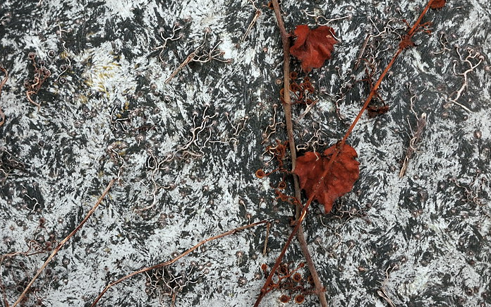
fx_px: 642
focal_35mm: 48
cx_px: 229
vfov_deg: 26.8
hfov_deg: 41.8
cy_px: 132
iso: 200
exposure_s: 1/80
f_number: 4
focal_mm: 28
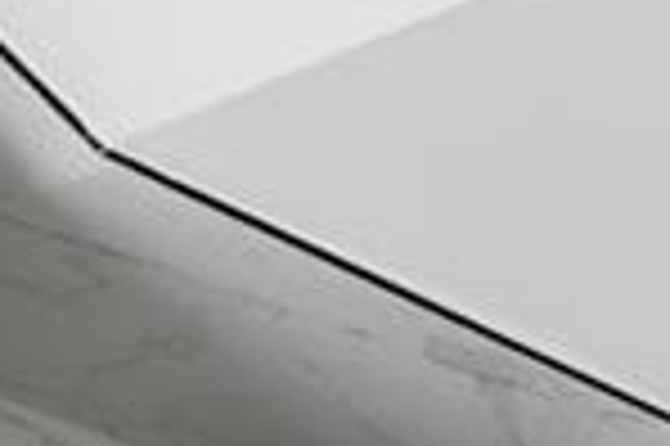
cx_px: 1862
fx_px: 2045
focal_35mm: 110
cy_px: 1074
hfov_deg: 12.1
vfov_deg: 10.6
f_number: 8
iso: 400
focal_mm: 16
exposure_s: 1/1.67
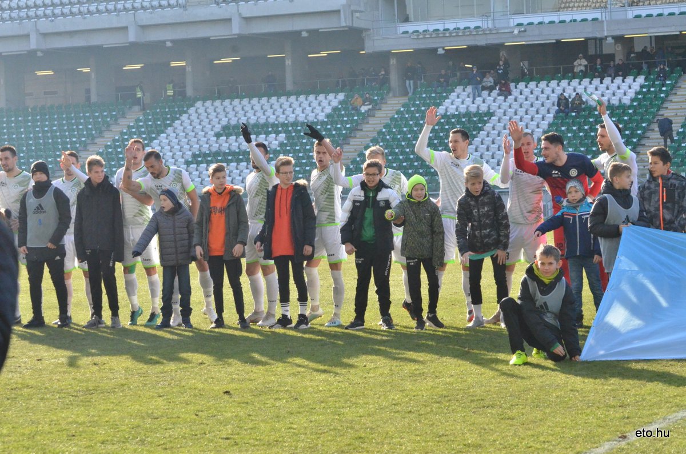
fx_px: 1997
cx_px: 343
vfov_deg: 13.0
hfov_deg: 19.5
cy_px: 227
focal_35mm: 105
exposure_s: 1/1600
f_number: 10
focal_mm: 70
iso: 3200
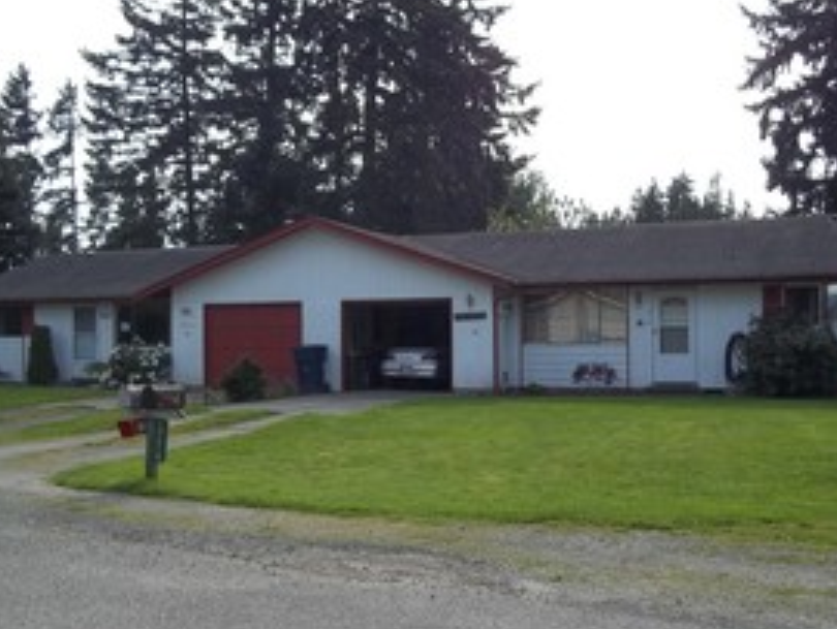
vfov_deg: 35.1
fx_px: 992
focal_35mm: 41
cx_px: 409
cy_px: 353
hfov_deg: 45.7
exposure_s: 1/60
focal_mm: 5.7
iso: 64
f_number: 8.8
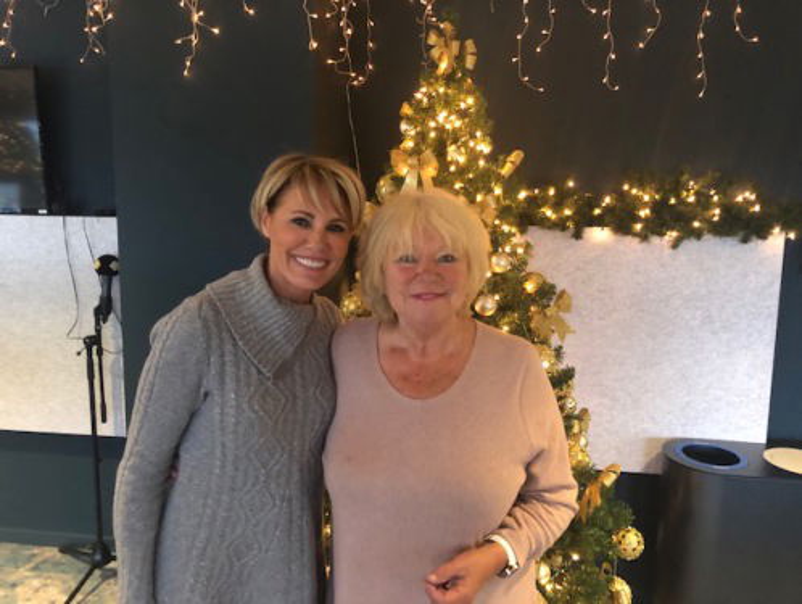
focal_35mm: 28
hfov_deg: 63.4
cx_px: 401
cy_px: 302
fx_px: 650
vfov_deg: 49.9
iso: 100
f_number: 1.8
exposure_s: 1/4
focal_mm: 3.99
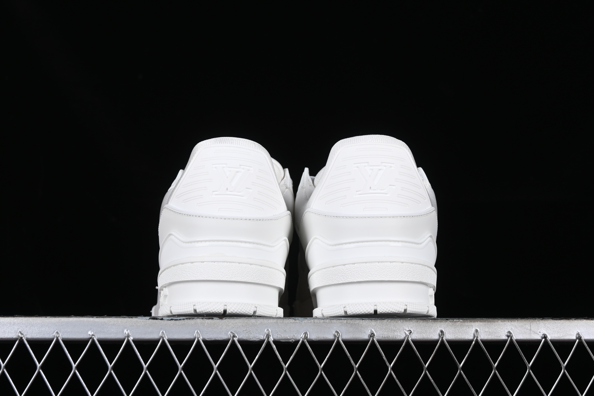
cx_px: 297
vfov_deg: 18.2
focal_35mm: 75
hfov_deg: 27.0
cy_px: 198
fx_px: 1237
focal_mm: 50
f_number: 8
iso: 160
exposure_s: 1/125
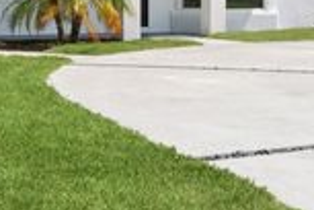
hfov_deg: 23.0
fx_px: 767
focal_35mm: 88
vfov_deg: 15.1
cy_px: -26
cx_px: 109
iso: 200
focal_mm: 18
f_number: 8
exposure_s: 1/200
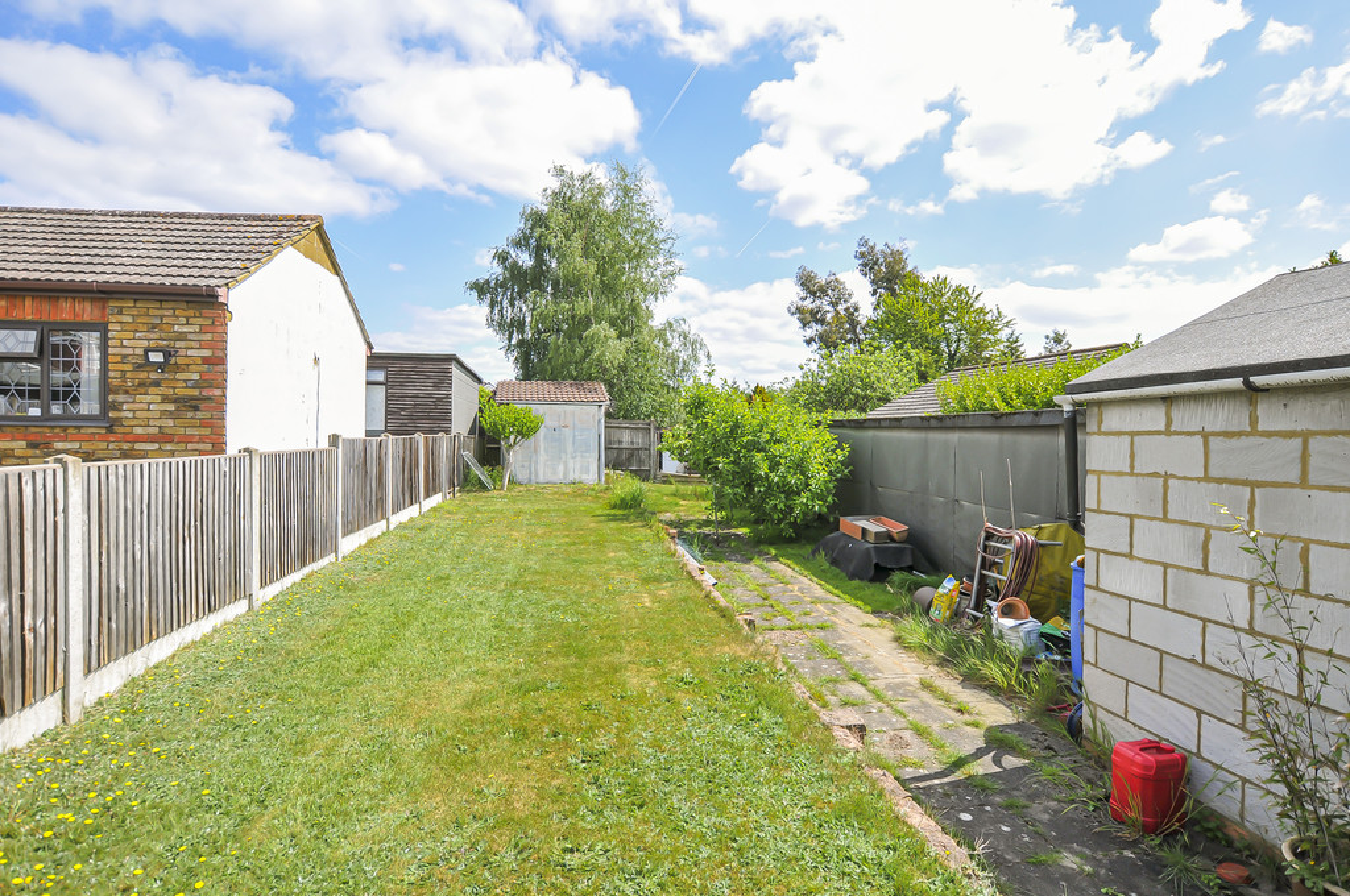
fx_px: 646
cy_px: 448
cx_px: 675
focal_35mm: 17
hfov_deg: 92.5
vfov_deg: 69.5
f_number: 5.6
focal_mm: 11.5
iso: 200
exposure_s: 1/500
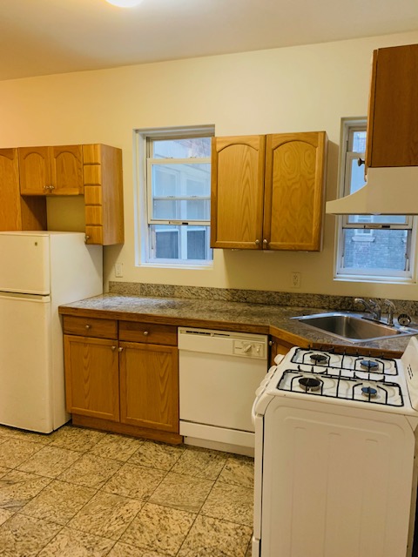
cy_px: 278
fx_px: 419
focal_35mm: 26
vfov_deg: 67.3
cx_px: 209
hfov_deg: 53.1
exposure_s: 1/40
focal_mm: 4.25
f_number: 1.8
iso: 250
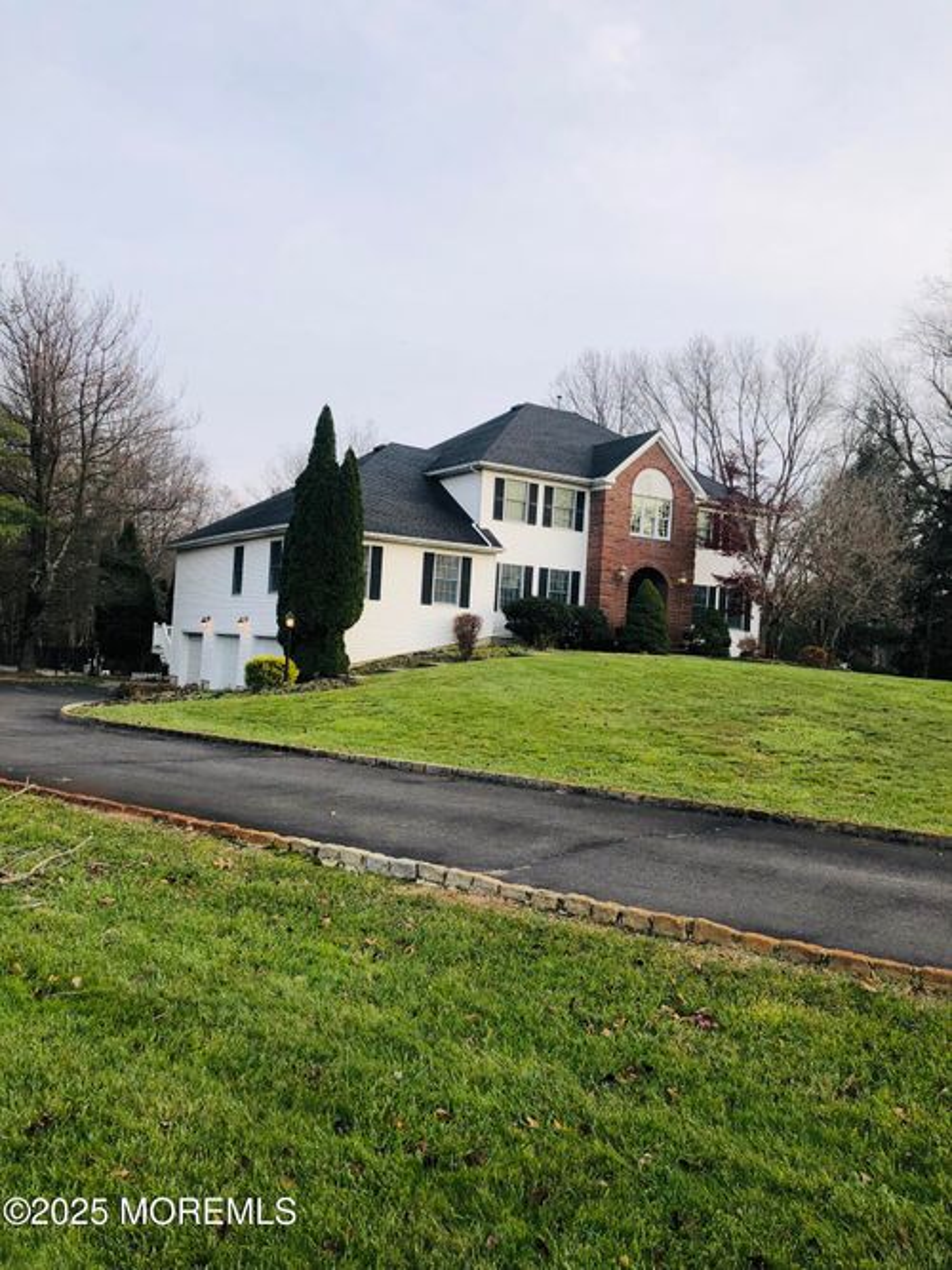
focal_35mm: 28
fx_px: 1027
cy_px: 635
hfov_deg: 49.7
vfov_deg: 63.5
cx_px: 476
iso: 20
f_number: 1.8
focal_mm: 3.99
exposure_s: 1/600
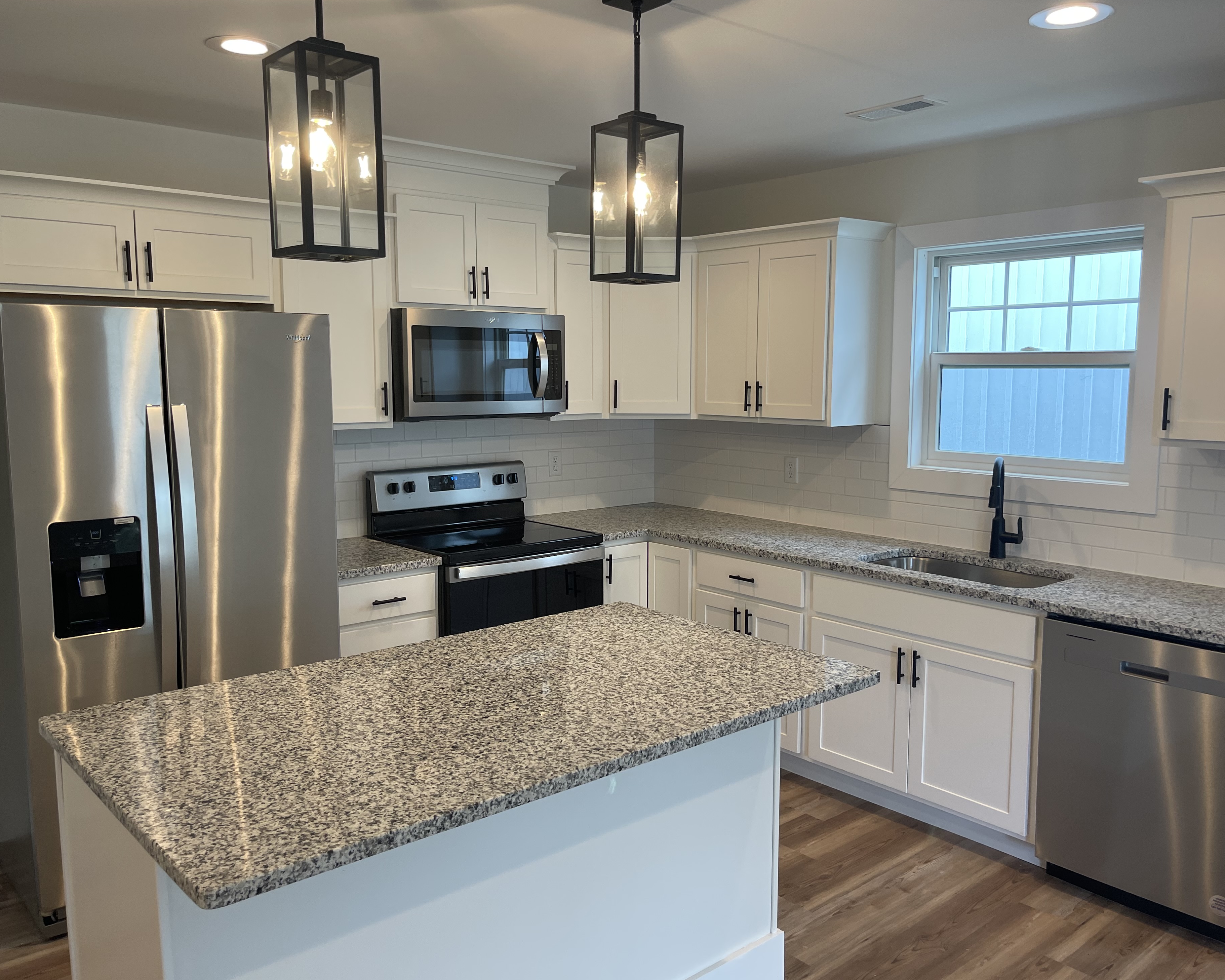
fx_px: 979
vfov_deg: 53.2
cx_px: 628
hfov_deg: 64.1
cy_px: 477
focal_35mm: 27
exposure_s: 1/120
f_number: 1.6
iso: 100
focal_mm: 5.1
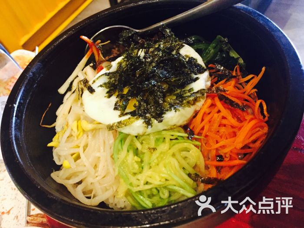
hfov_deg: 61.7
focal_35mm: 29
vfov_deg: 48.2
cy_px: 114
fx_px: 255
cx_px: 152
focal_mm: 4.15
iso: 320
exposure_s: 1/17
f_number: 2.2
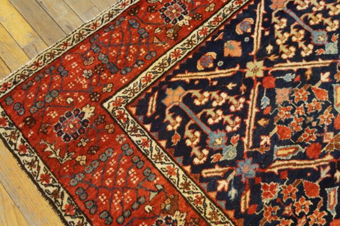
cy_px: 113
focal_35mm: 32
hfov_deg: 59.5
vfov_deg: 41.6
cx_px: 170
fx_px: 297
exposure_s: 1/60
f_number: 4
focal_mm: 21
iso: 1250
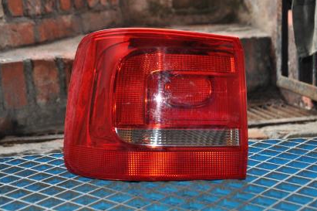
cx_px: 148
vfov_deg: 18.6
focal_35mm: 73
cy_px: 97
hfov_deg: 27.7
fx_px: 642
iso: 800
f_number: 4.5
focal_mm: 40
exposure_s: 1/60
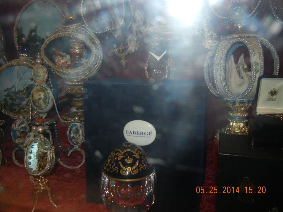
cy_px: 106
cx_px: 142
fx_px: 245
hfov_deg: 60.0
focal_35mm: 30
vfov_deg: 46.8
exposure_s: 1/30
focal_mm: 5.4
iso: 200
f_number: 3.5
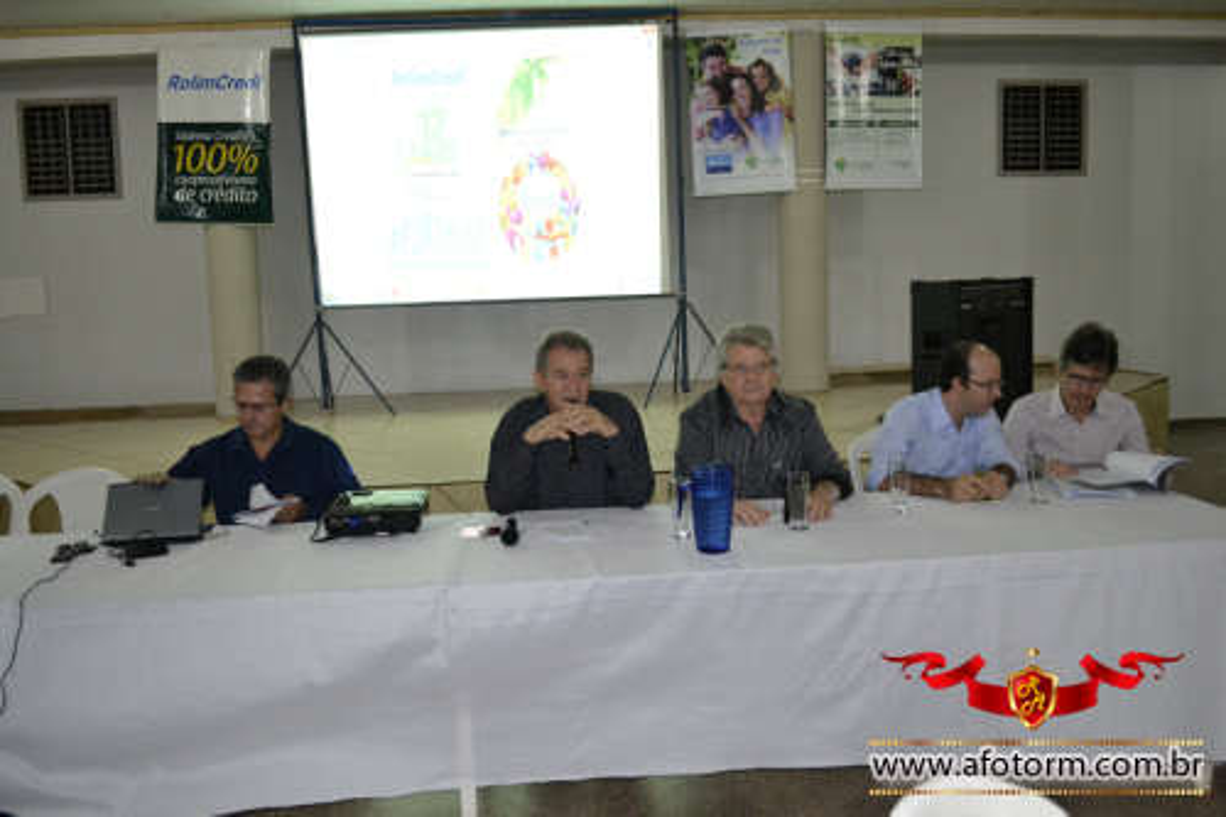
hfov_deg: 57.2
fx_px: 1123
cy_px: 408
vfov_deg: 39.9
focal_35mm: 33
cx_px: 613
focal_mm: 22
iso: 2000
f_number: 3.8
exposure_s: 1/60
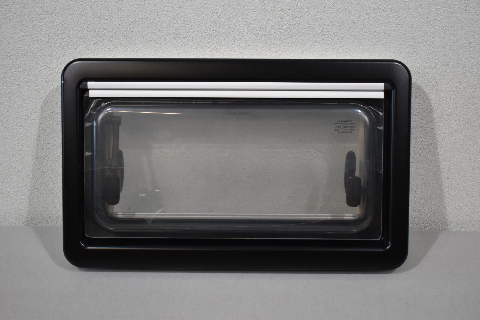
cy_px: 160
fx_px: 720
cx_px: 240
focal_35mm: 54
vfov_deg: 25.1
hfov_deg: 36.9
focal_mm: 36
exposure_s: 1/250
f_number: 4.8
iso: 800
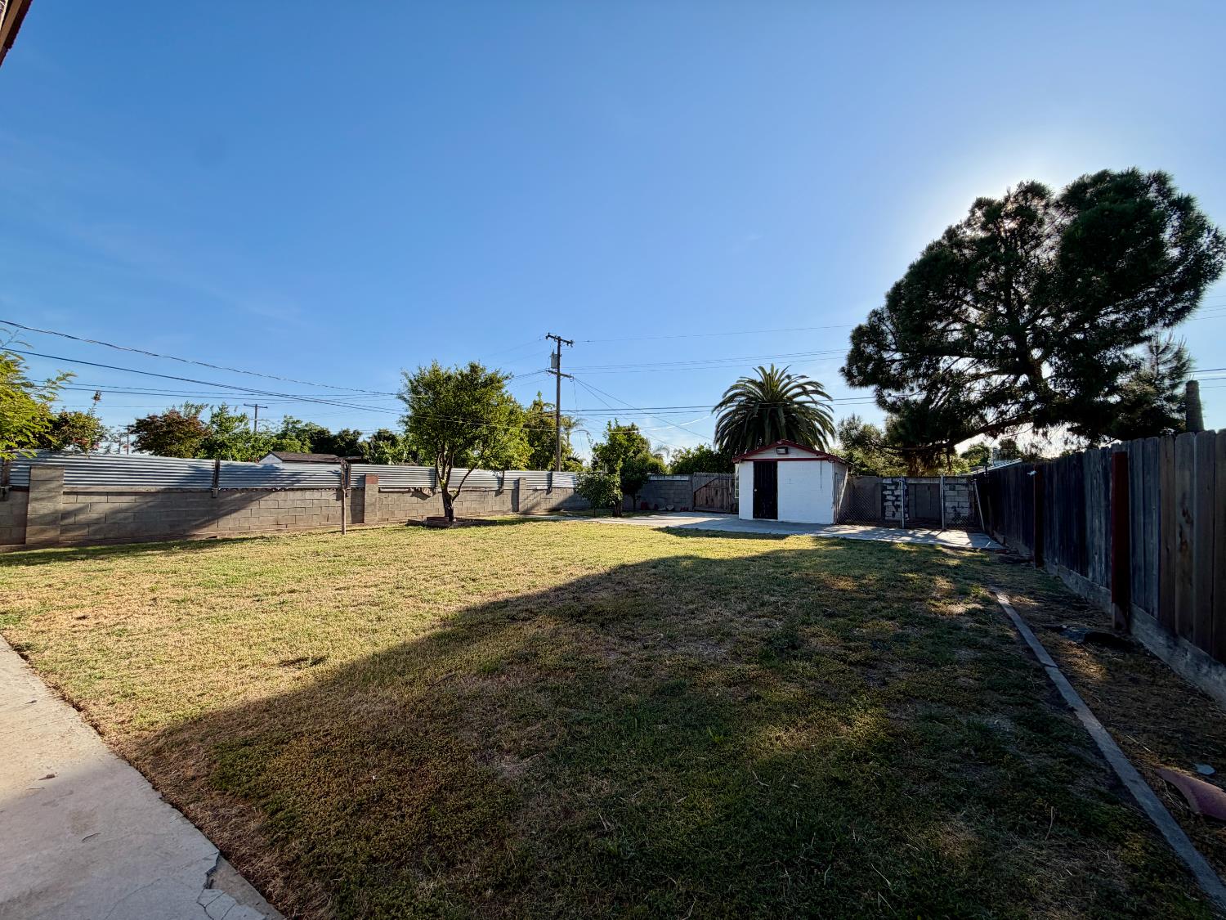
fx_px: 496
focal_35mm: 14
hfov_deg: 102.1
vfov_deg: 85.7
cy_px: 460
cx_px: 613
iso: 25
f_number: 2.2
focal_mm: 2.22
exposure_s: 1/770
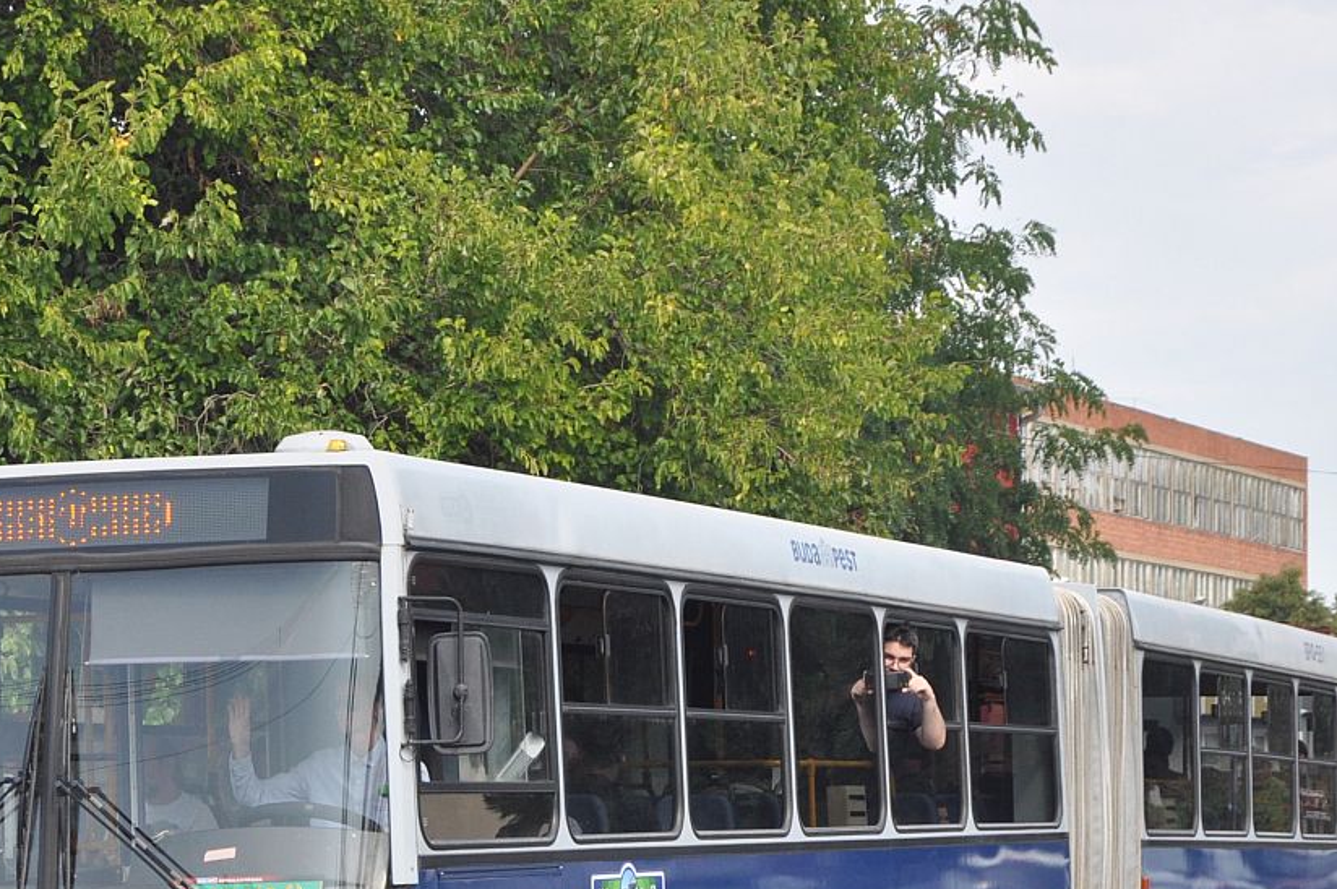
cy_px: 683
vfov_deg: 13.2
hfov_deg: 19.8
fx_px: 3822
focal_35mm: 103
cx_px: 473
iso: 400
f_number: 4.5
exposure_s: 1/1000
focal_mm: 40
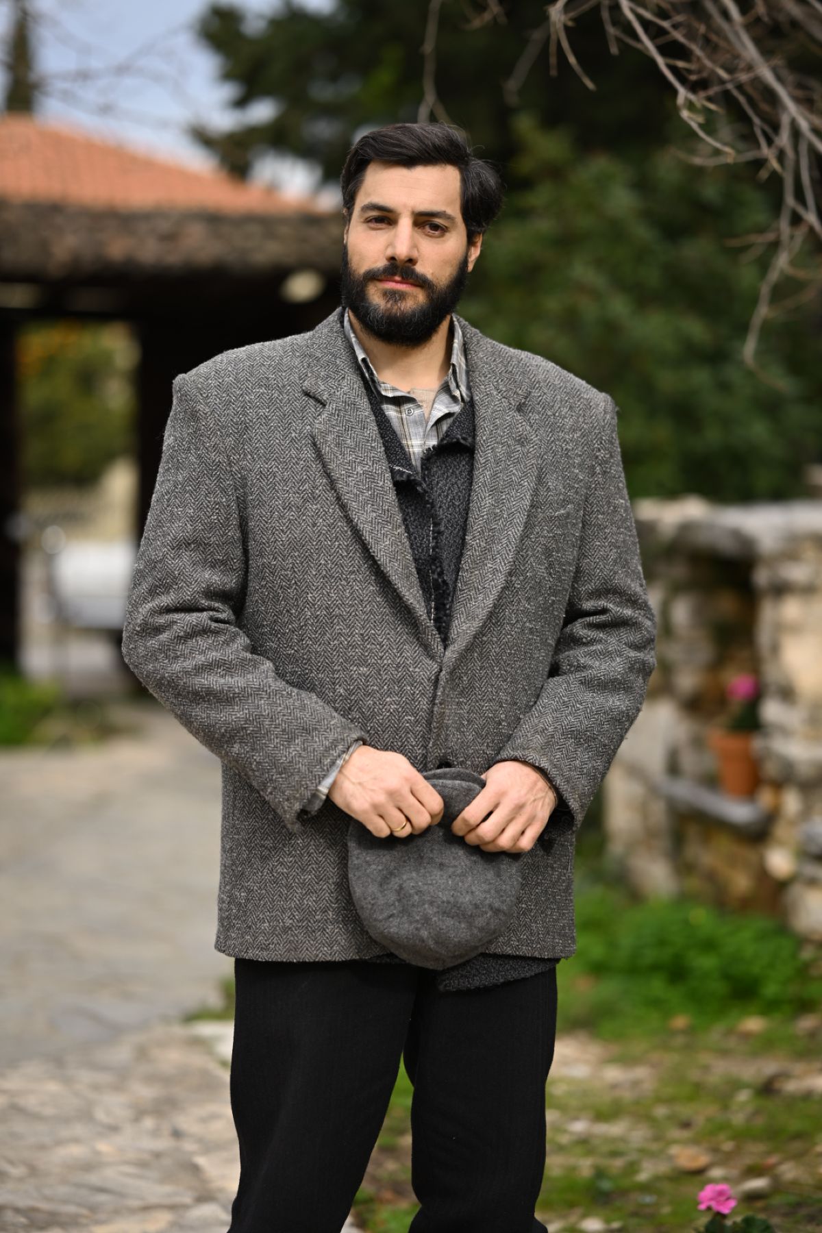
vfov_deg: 23.9
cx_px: 411
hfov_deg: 16.1
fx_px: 2911
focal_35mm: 85
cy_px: 616
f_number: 1.8
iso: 64
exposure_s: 1/800
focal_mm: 85
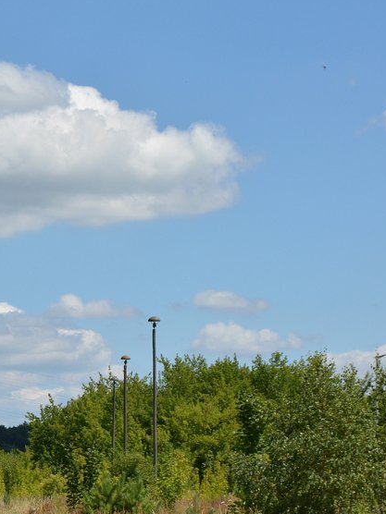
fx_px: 2082
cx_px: 49
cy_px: 306
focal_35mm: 140
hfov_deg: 10.5
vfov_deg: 14.1
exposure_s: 1/640
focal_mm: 45
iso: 160
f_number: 8
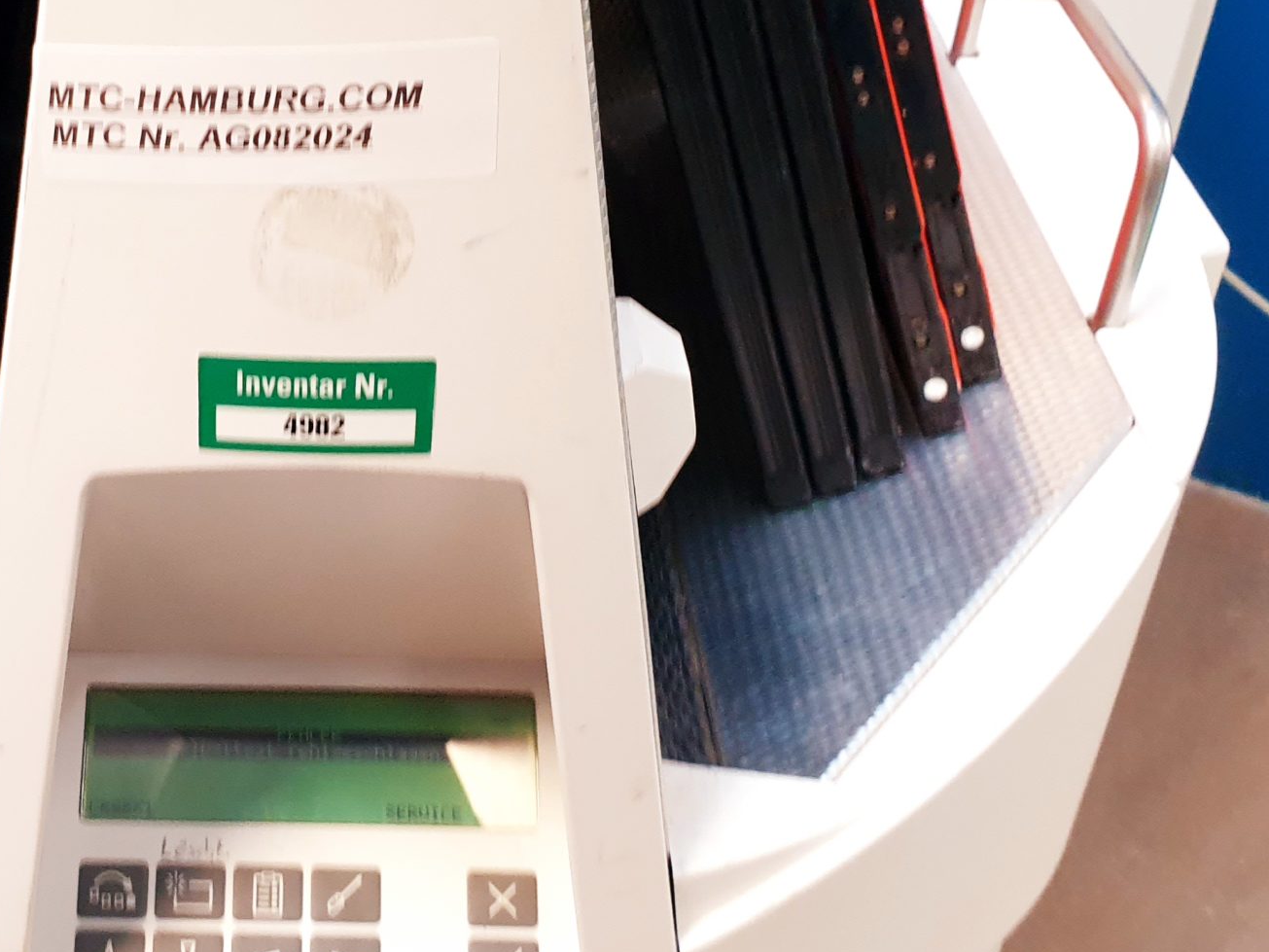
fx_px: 1870
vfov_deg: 28.5
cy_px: 371
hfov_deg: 36.4
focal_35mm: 51
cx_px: 273
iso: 200
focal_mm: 4.3
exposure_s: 1/50
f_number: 2.4
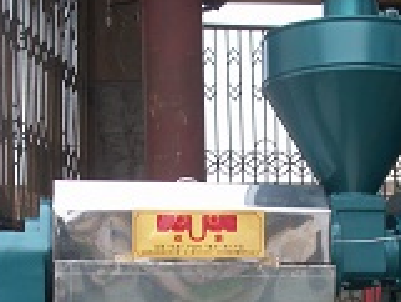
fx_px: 1067
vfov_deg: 15.6
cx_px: 301
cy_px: 347
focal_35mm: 92
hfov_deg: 21.1
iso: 50
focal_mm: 7.7
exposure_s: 1/80
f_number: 3.5
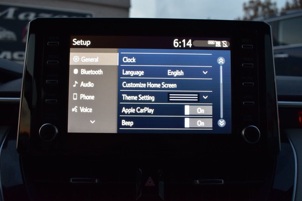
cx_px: 151
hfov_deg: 57.2
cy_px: 100
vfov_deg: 39.9
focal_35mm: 33
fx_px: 277
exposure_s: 1/15
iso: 800
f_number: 6.3
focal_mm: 22
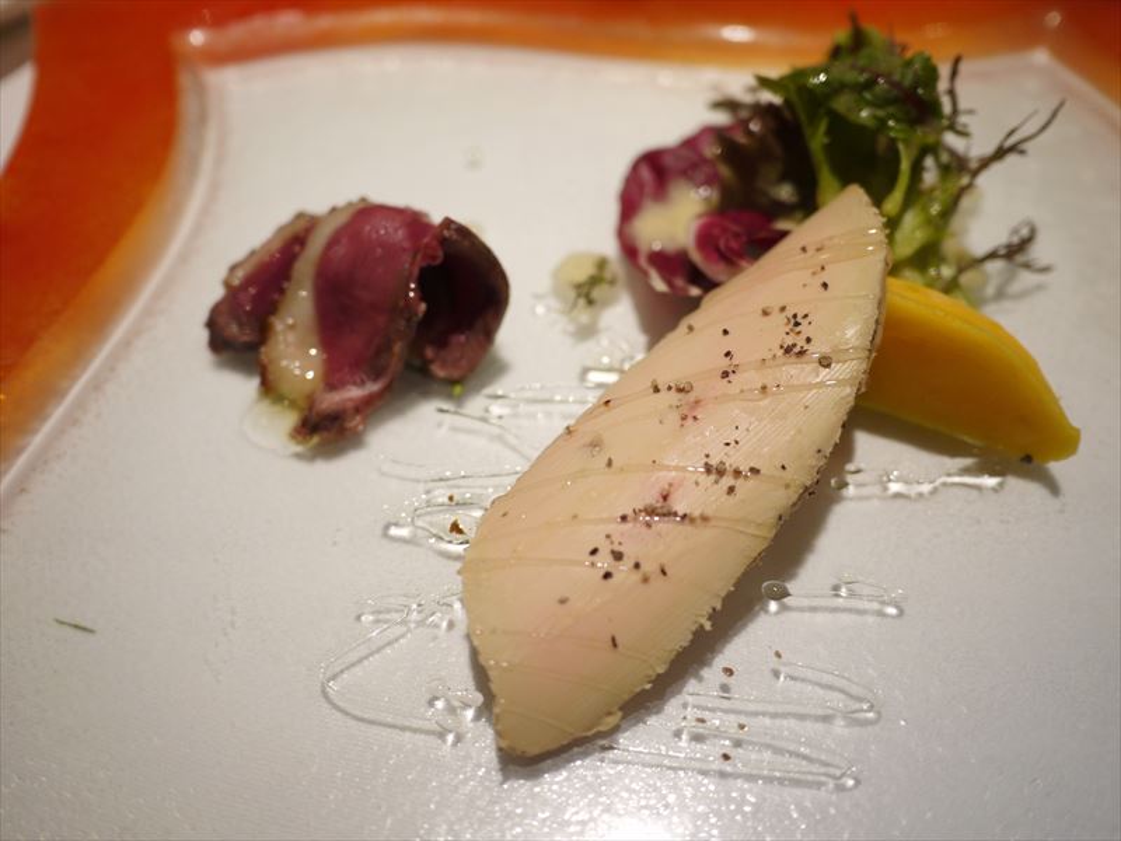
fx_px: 907
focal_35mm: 28
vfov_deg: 49.7
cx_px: 560
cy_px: 420
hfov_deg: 63.4
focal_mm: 14
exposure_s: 1/60
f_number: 2.5
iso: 250
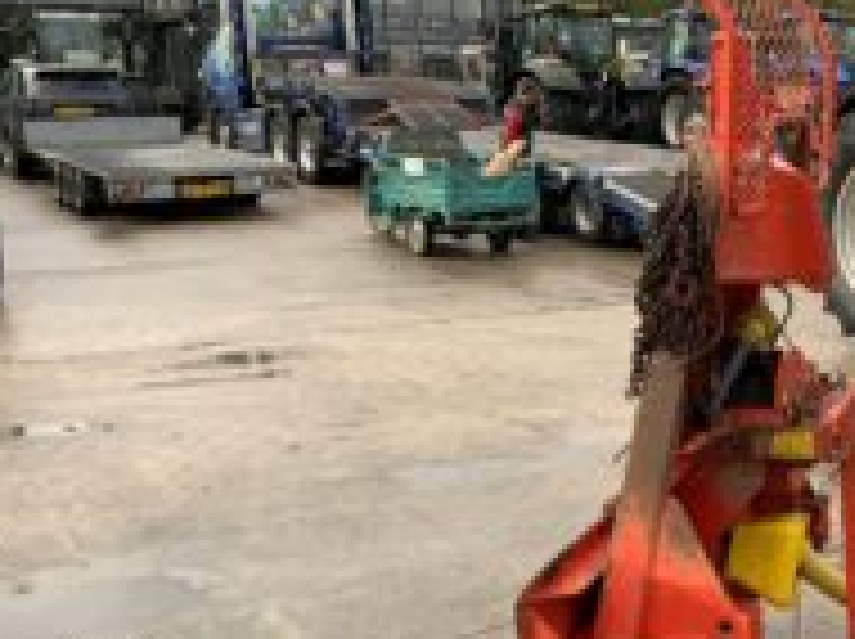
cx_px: 792
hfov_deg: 32.9
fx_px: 1357
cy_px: 410
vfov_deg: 26.4
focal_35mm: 55
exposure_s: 1/255
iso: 16
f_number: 1.8
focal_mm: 3
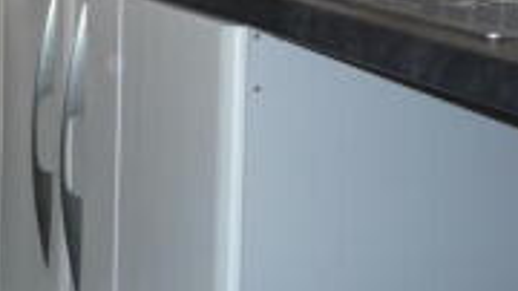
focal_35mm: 106
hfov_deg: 18.8
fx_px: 1455
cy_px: -163
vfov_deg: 10.9
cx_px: -140
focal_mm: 5.2
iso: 100
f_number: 3.3
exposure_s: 1/30
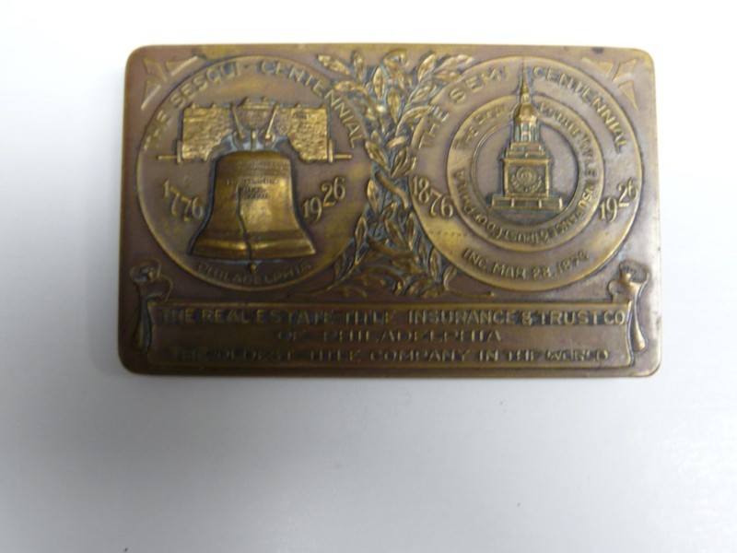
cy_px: 276
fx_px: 894
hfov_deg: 44.8
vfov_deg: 34.3
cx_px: 368
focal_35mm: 42
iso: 200
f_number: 2.8
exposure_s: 1/13
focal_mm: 8.8
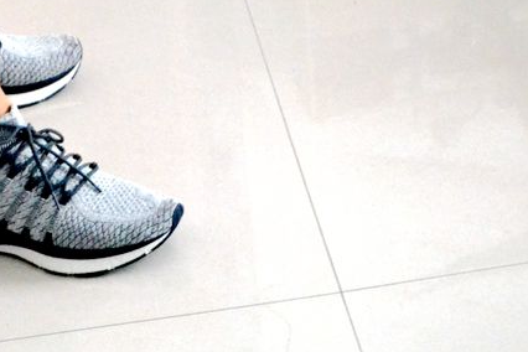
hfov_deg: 13.2
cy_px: 257
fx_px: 2272
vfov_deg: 8.8
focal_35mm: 155
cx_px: 114
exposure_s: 1/30
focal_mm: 55
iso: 3200
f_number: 5.6
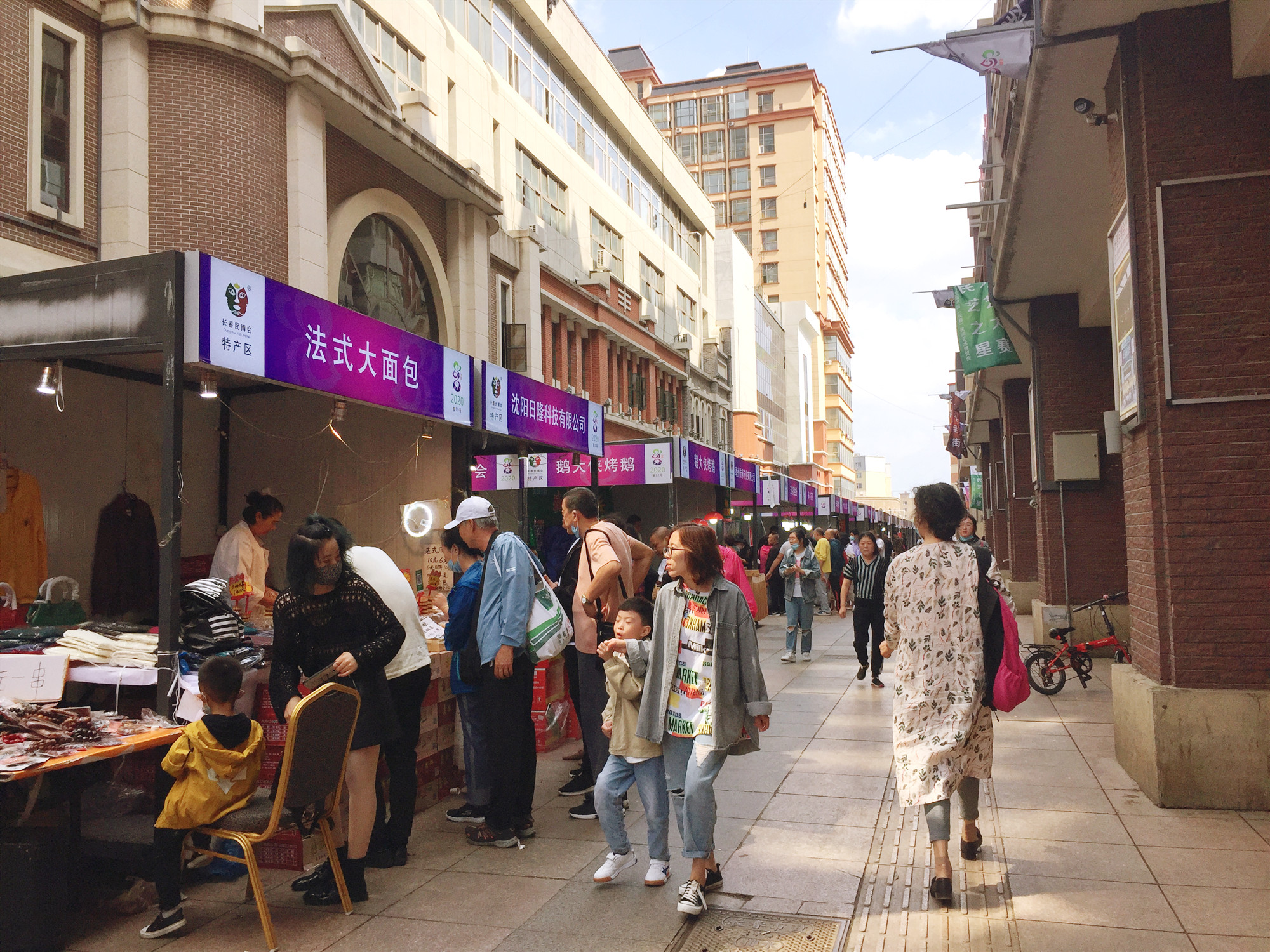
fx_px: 1064
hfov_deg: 61.7
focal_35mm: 29
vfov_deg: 48.2
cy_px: 476
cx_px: 635
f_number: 2.2
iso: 32
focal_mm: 4.15
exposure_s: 1/1068
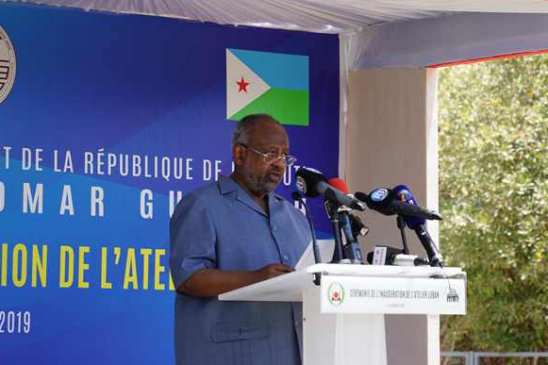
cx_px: 291
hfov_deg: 12.8
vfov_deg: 8.5
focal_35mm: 161
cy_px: 155
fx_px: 2450
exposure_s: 1/200
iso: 160
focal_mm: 117
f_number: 6.3
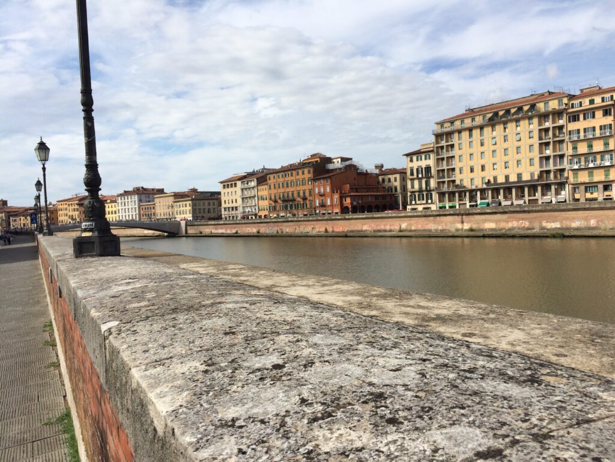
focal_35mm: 29
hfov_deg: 61.7
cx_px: 308
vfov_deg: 48.2
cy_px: 231
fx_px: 515
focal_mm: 4.15
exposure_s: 1/2933
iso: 32
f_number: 2.2
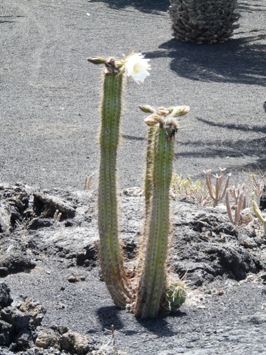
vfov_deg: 12.1
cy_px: 178
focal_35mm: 164
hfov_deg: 9.0
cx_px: 133
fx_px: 1681
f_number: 4
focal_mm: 27
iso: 100
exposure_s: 1/250
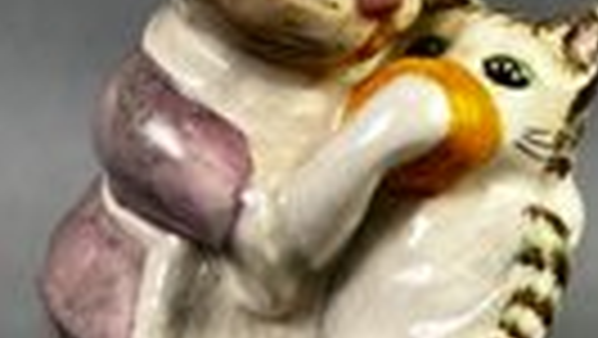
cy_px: 241
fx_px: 1158
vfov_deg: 16.5
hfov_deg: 28.9
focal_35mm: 73
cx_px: 245
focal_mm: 5.1
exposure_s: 1/120
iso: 32
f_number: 1.6
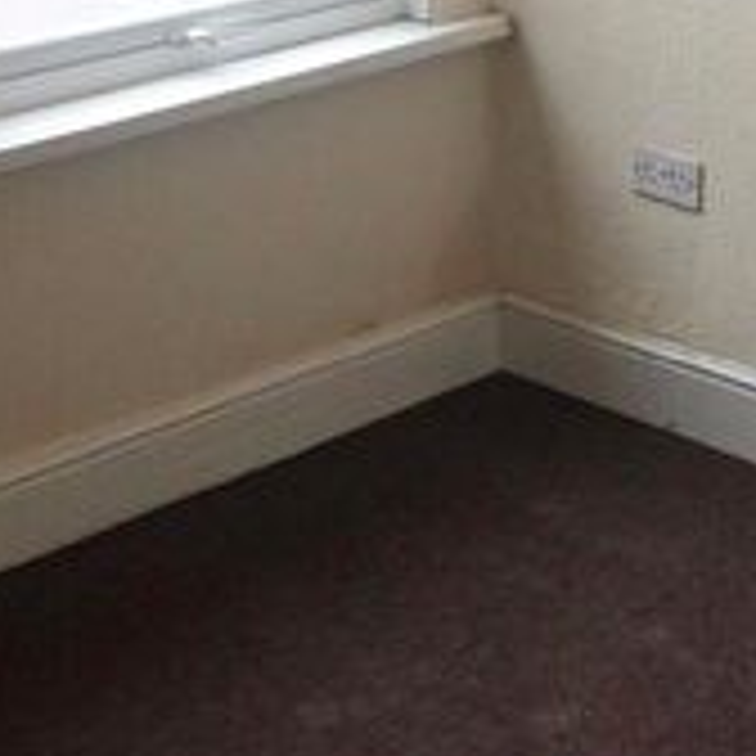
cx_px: 572
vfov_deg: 21.1
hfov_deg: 21.5
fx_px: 1977
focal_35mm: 80
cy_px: 61
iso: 50
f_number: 2.2
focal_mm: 4.15
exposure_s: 1/50
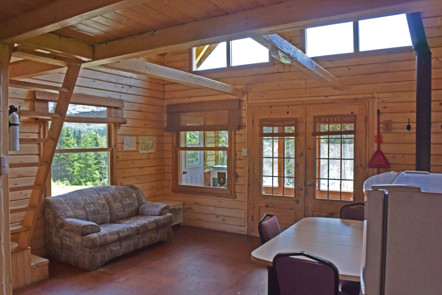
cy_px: 148
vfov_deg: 47.9
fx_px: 331
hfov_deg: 67.4
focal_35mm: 27
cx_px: 221
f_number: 6.3
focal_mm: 10
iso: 800
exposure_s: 1/160
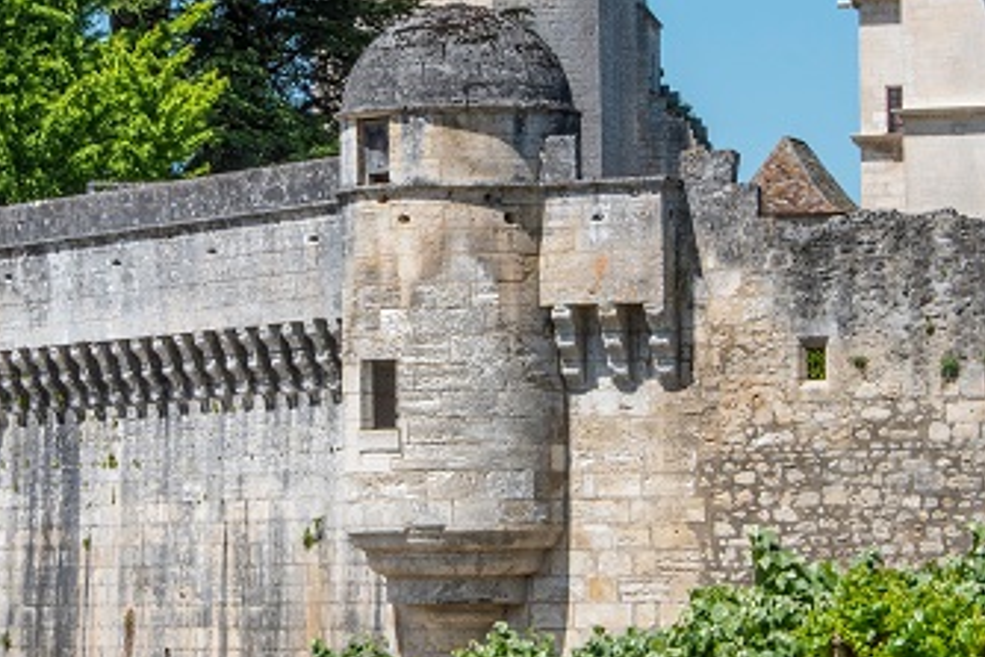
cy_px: 237
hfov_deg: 11.9
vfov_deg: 8.0
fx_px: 4708
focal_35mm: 172
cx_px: 395
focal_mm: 82
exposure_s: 1/250
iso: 320
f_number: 22
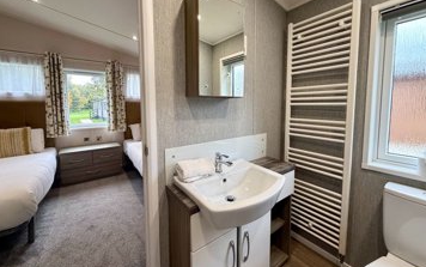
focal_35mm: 15
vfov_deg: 74.6
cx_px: 213
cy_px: 117
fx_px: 174
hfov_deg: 101.4
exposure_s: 1/100
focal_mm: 2.22
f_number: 2.2
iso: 100
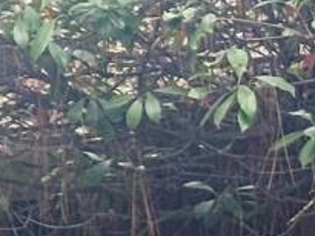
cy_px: 108
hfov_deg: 4.8
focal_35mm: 380
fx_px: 3460
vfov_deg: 3.9
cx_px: -825
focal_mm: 5.96
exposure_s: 1/60
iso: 64
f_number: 1.6
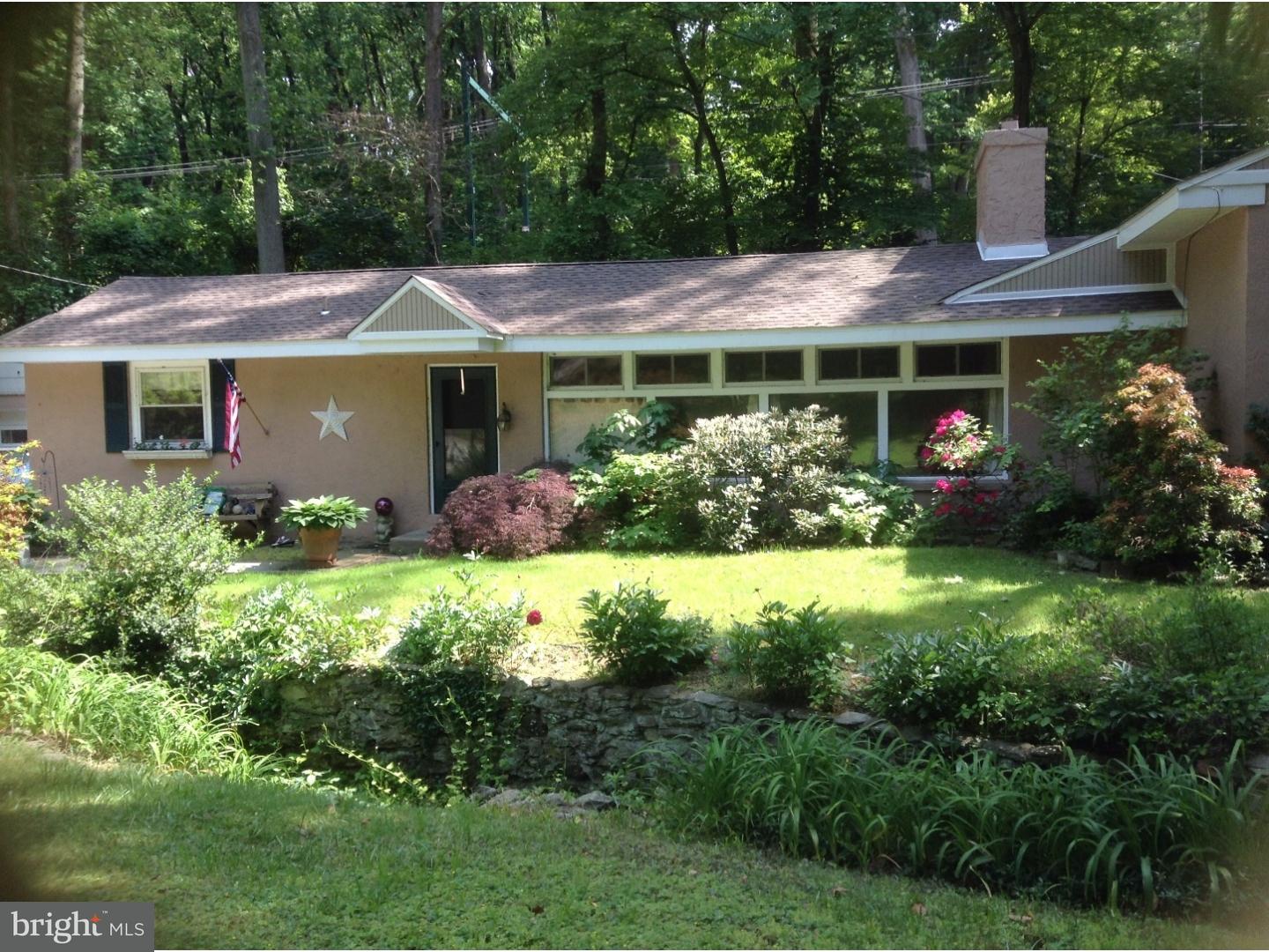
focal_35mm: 33
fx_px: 1210
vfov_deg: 42.9
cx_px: 634
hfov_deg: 55.4
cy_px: 476
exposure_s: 1/148
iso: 32
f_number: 2.4
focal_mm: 3.3
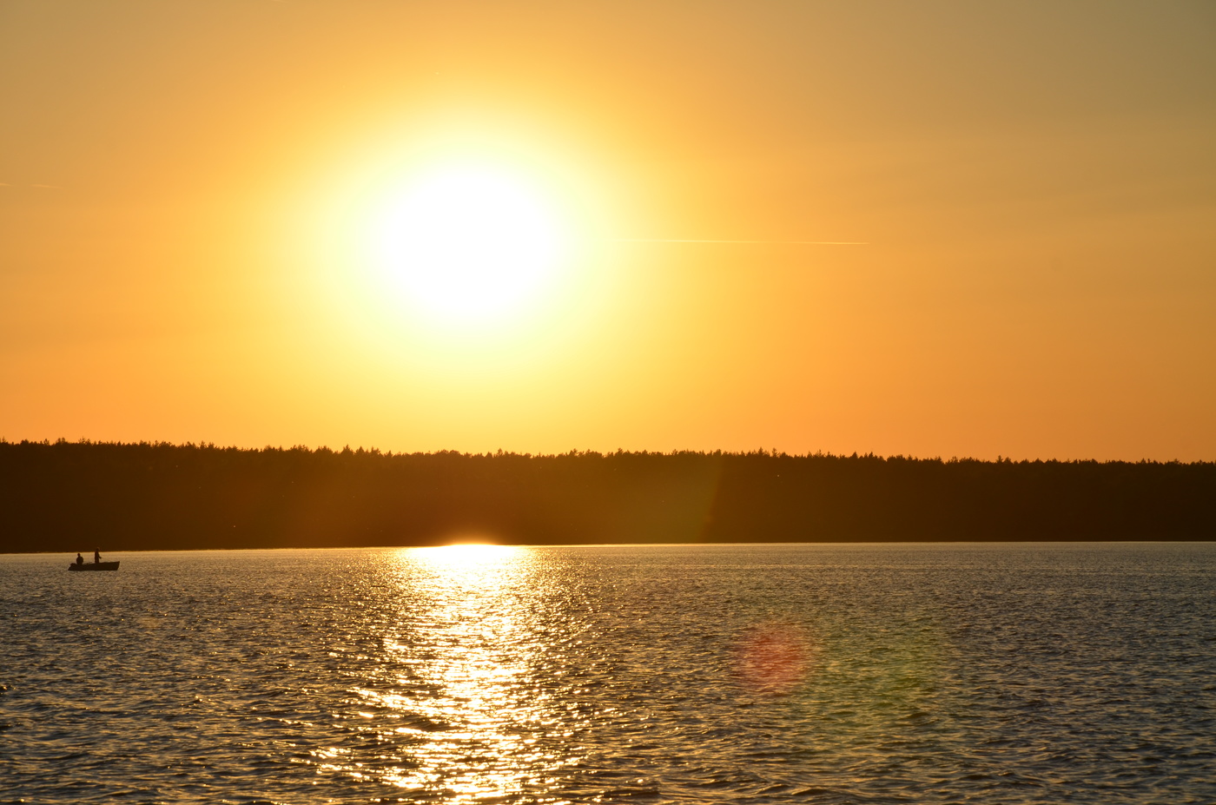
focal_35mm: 158
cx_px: 608
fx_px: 5309
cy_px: 402
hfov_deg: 13.1
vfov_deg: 8.7
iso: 100
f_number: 13
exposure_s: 1/640
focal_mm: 105
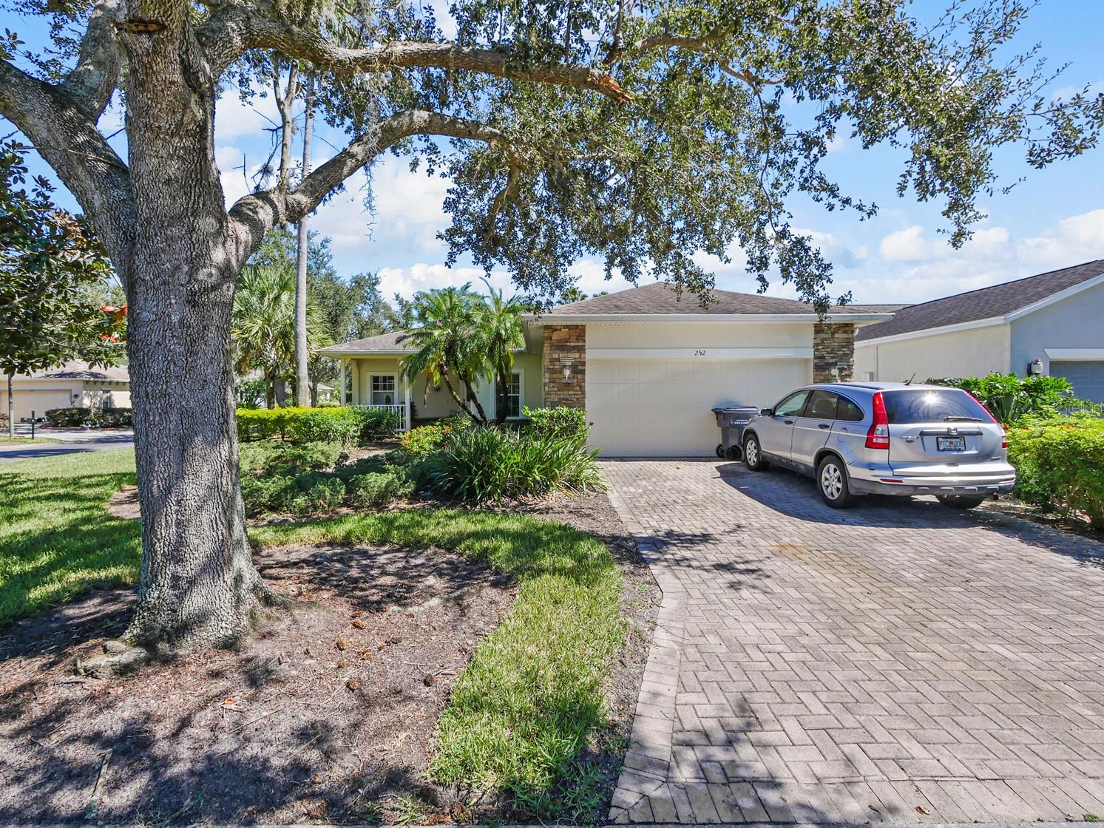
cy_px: 407
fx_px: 478
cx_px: 538
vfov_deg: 81.7
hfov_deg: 98.1
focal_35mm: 15
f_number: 7.1
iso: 200
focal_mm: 7
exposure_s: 1/400
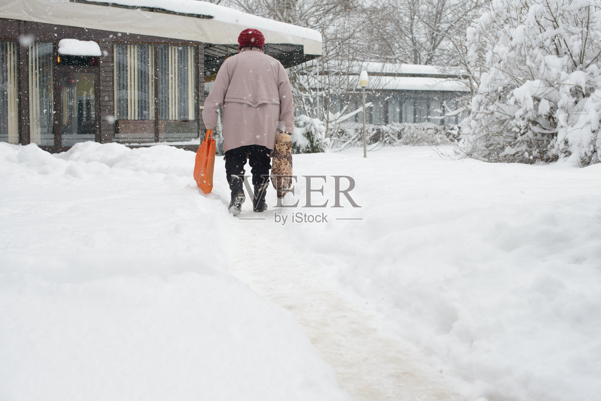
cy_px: 200
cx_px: 300
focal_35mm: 50
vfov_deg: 27.0
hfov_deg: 39.6
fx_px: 835
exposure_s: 1/2500
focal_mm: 50
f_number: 5
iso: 250
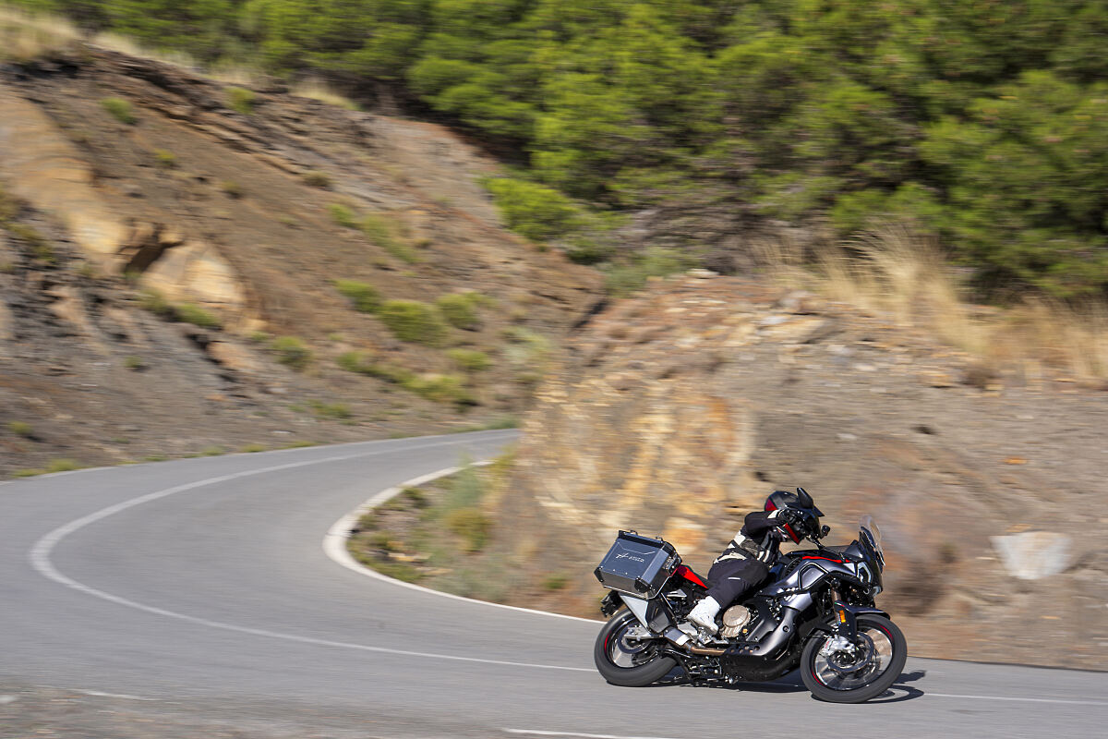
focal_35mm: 70
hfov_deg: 28.8
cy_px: 370
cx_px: 554
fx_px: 2154
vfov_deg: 19.5
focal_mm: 70
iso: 125
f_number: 16
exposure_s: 1/100
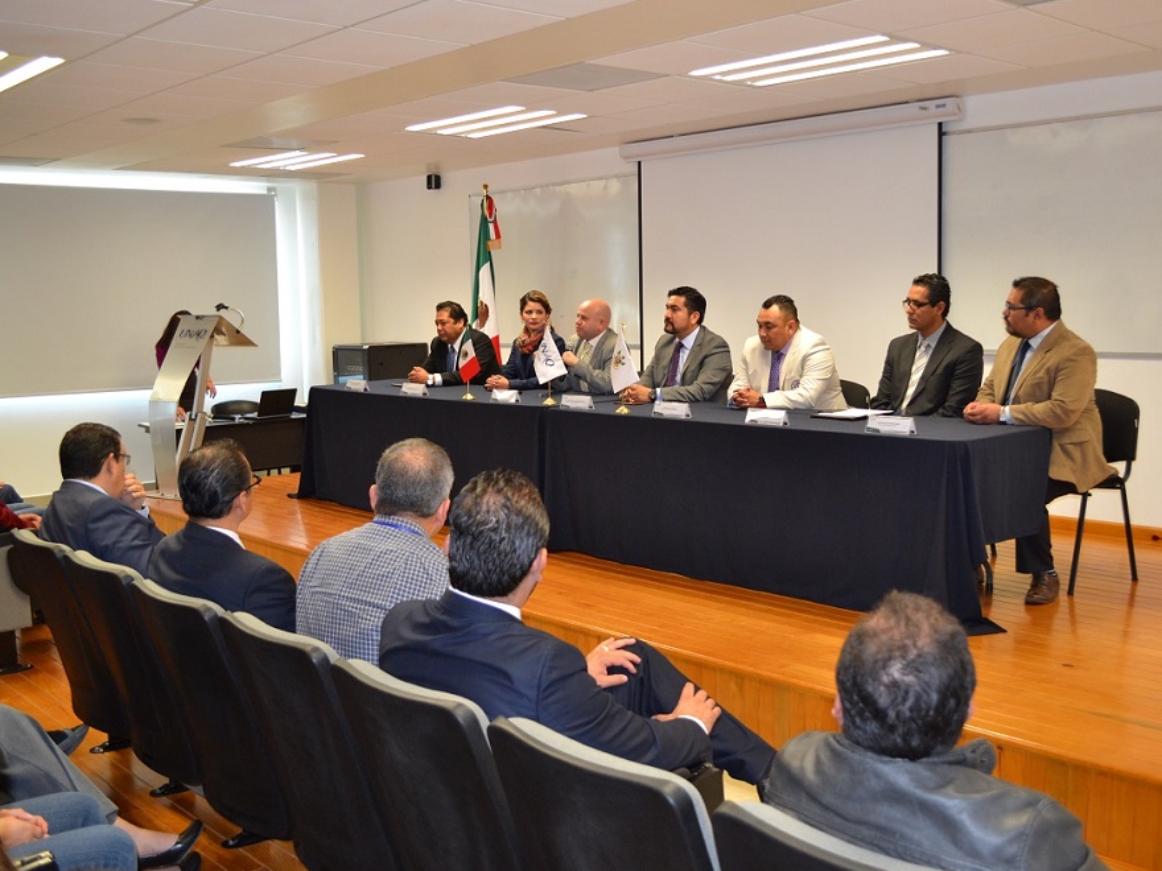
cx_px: 617
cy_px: 438
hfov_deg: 51.3
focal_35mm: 36
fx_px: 1208
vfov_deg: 39.7
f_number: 4
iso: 720
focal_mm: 22
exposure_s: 1/60
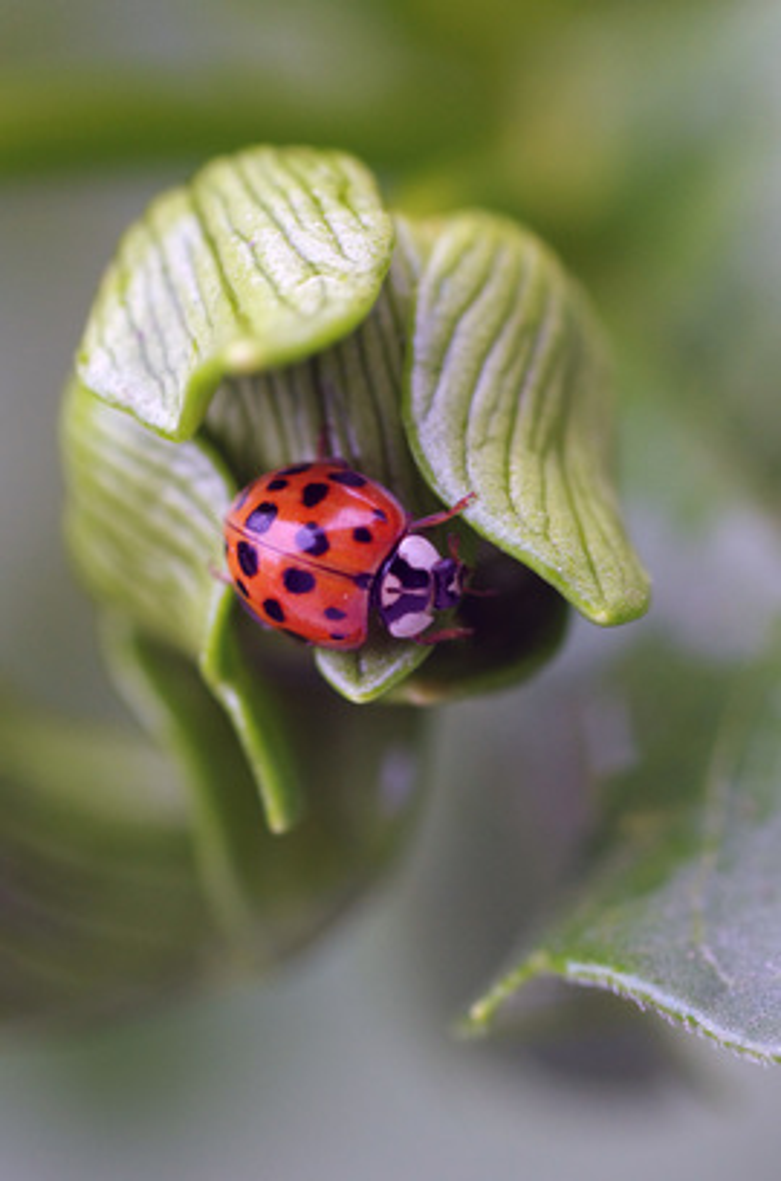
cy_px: 590
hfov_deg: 10.1
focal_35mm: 135
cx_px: 390
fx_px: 4415
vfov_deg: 15.2
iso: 1600
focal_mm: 90
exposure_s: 1/160
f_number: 4.5
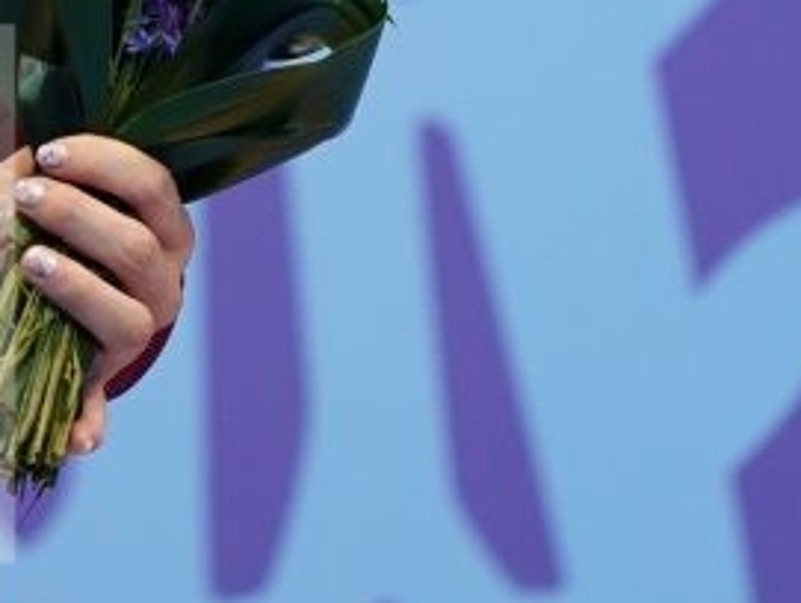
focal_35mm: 2551
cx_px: -260
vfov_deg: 0.6
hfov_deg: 0.8
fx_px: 59108
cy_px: -757
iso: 800
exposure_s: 1/500
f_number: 2.8
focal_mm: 400
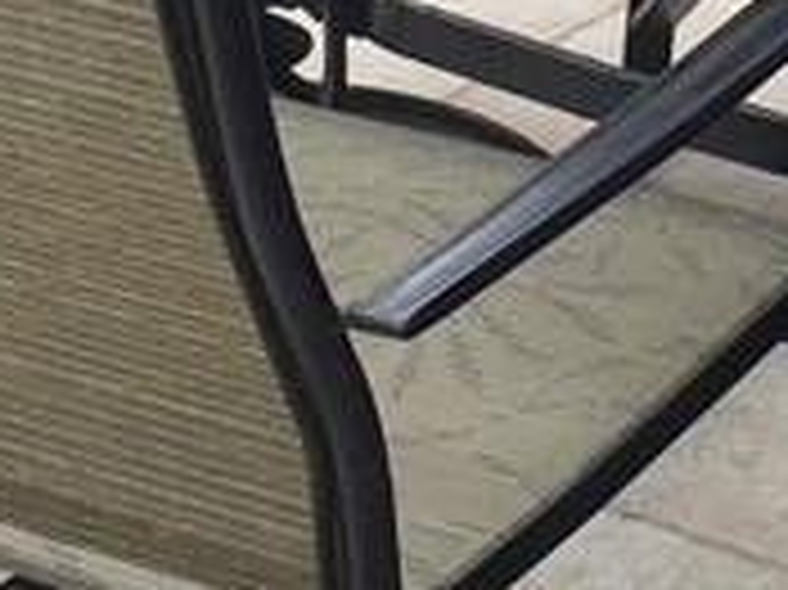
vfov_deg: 8.5
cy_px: -270
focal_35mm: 170
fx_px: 3867
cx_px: 914
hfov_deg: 11.4
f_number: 2.2
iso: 40
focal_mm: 4.15
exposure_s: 1/120
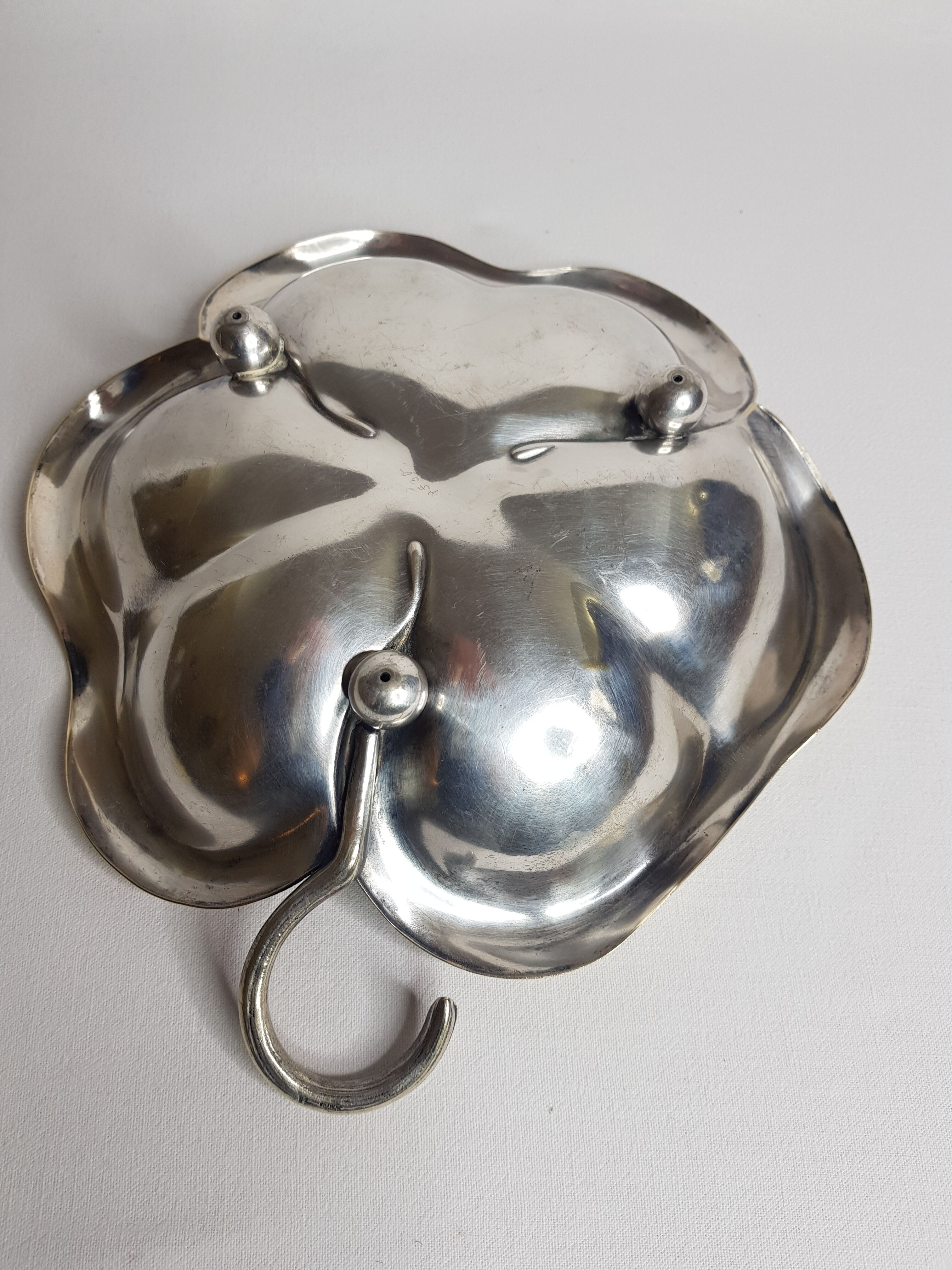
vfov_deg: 67.3
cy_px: 635
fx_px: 953
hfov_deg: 53.1
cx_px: 476
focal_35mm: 26
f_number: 1.7
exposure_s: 1/100
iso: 50
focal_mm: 4.2
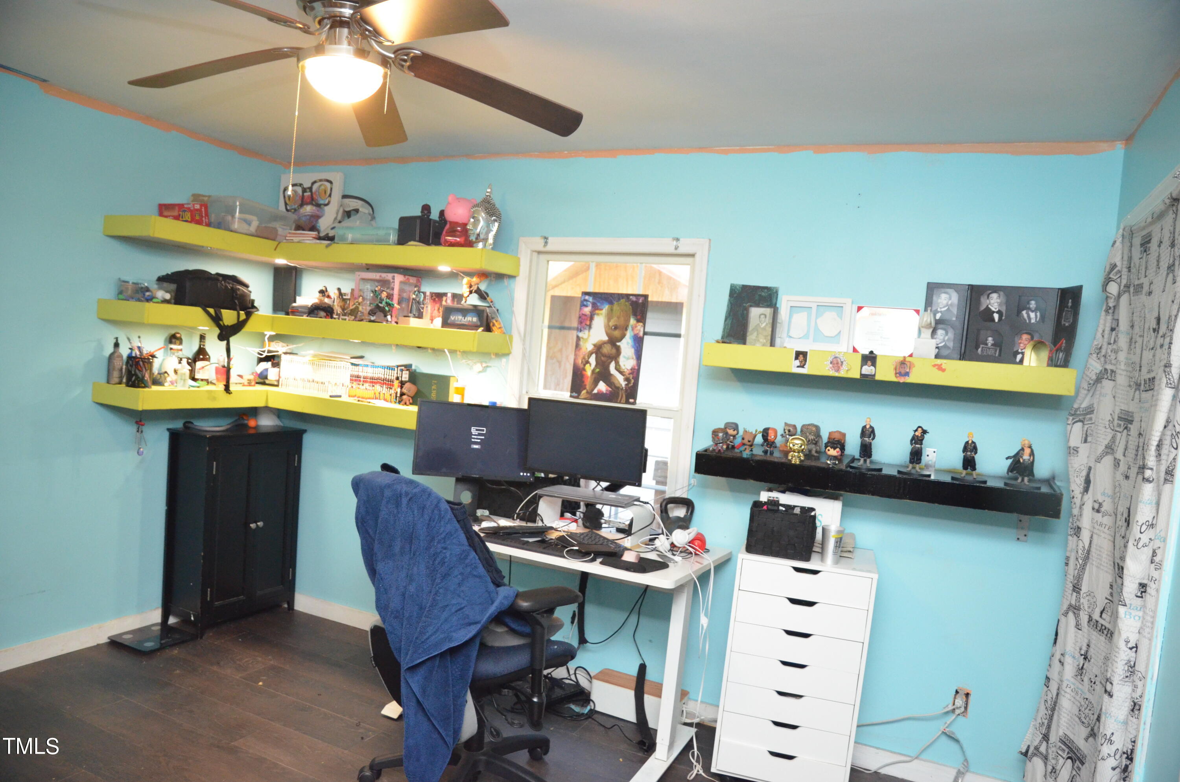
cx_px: 590
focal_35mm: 24
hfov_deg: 73.9
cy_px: 391
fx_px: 785
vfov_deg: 52.9
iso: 2800
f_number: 4
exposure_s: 1/60
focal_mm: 16
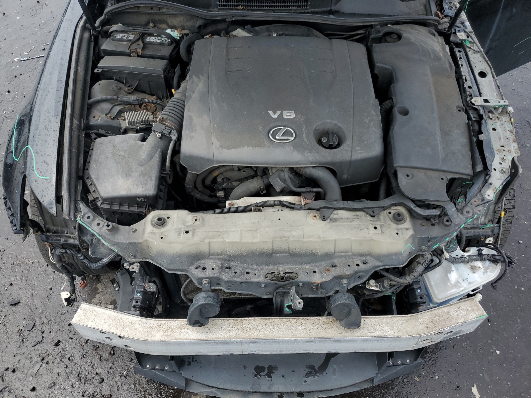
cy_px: 199
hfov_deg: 67.3
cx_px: 266
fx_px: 399
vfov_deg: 53.1
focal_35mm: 26
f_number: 1.5
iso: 50
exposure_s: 1/1429
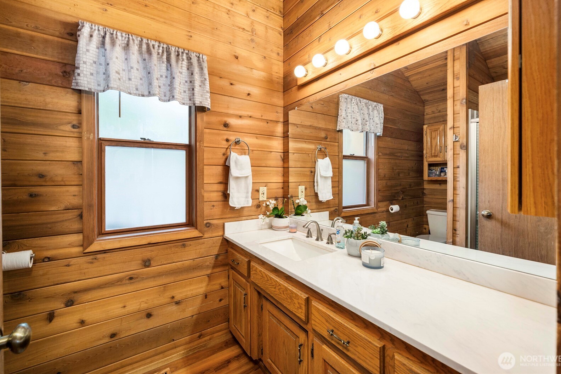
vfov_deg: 77.2
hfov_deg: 100.4
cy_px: 174
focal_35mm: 15
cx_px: 284
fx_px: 234
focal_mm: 14
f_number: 6.3
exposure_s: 1/60
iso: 160
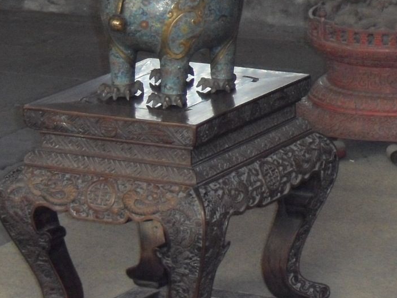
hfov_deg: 8.4
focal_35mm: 235
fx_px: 2696
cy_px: 85
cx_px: 390
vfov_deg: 6.3
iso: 400
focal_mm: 13.7
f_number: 4.2
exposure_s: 1/60
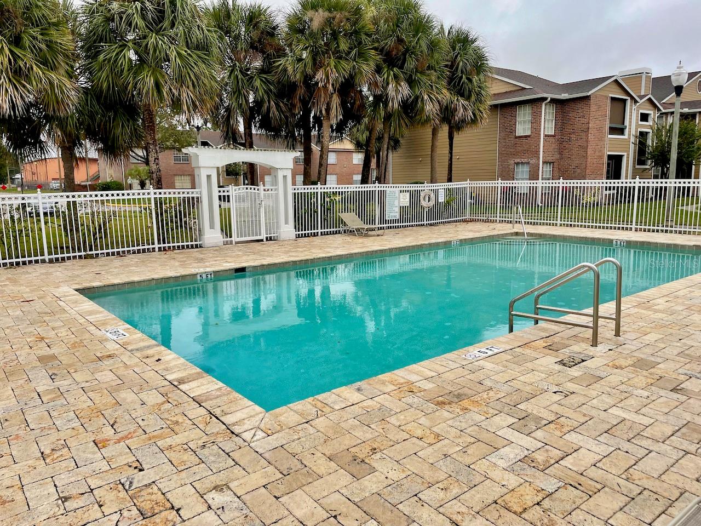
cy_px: 263
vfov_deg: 53.1
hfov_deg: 67.3
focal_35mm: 26
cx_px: 350
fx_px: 527
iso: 32
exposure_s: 1/350
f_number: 1.6
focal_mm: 4.2
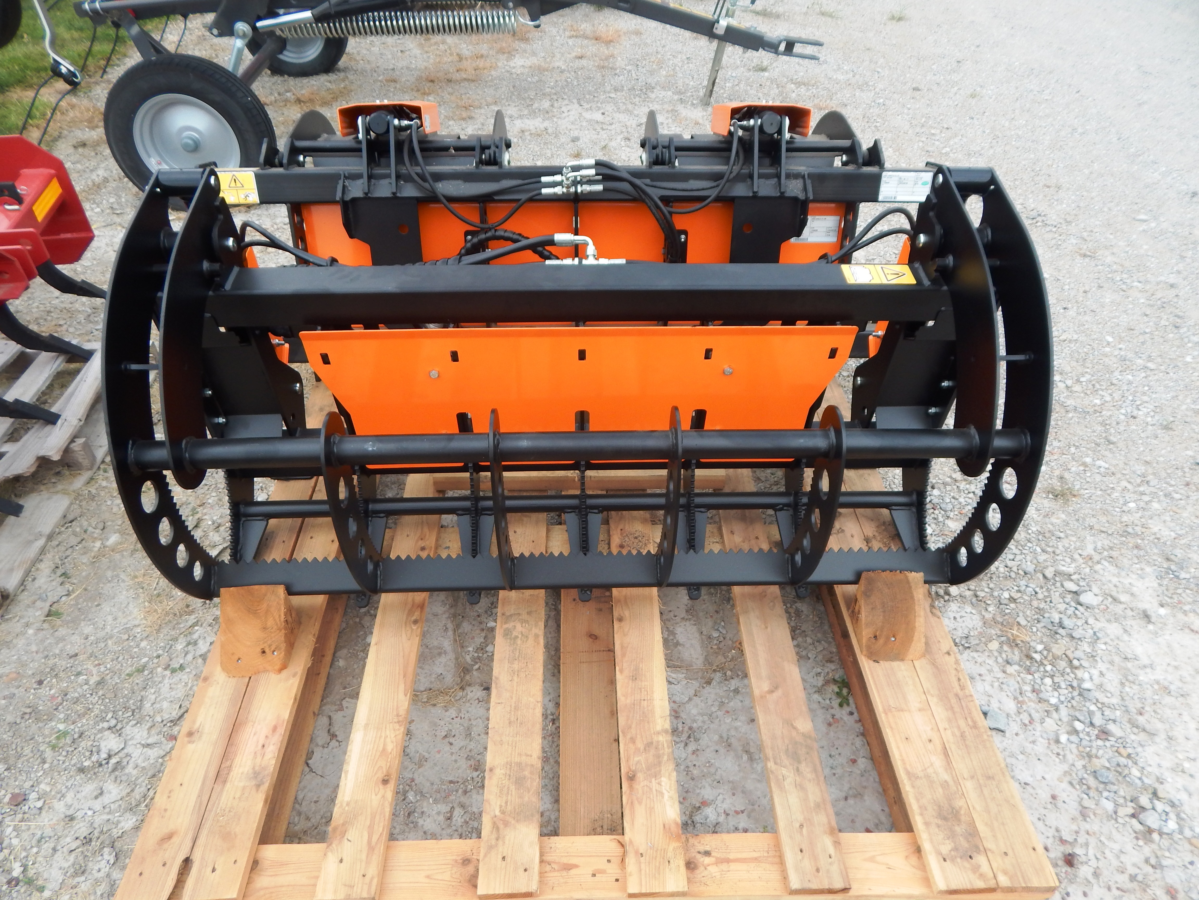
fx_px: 762
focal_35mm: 22
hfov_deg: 76.4
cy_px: 450
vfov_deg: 61.1
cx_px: 600
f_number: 3
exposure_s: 1/160
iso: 125
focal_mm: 4
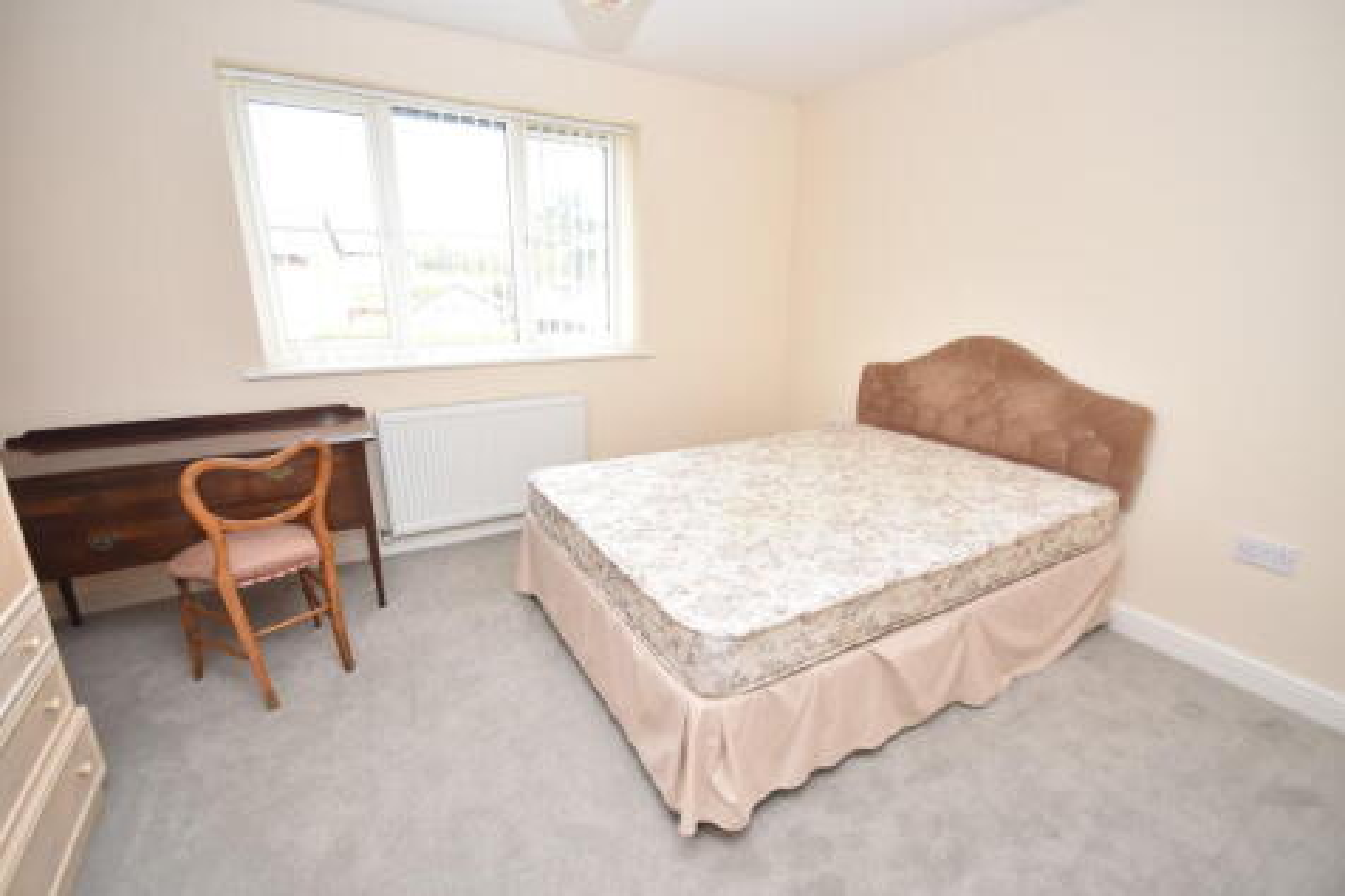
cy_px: 448
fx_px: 560
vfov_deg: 77.3
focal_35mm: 15
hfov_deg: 100.4
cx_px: 672
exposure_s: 1/200
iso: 560
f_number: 5
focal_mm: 10
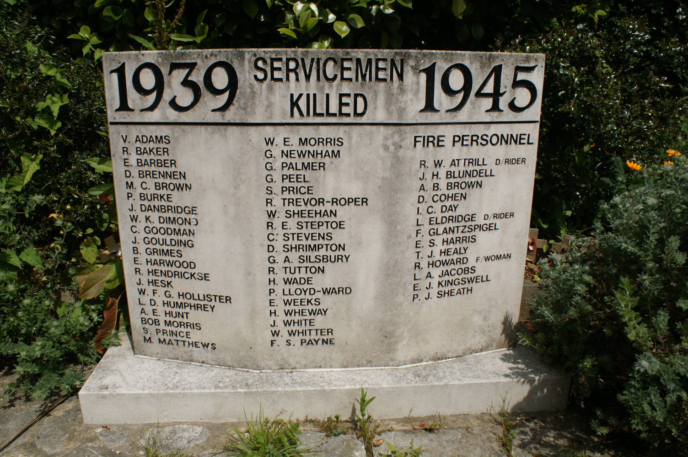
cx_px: 344
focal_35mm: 27
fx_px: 516
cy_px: 228
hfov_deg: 67.4
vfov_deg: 47.8
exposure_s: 1/2000
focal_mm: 18
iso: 400
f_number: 9
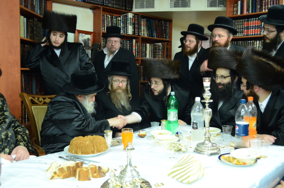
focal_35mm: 36
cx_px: 142
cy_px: 94
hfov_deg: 53.2
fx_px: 283
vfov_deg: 36.7
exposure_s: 1/40
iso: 1600
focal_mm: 24
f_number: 5
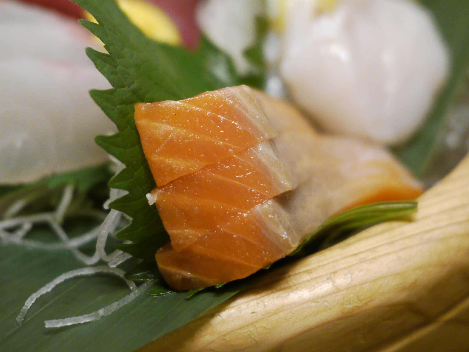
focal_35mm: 63
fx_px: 854
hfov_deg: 30.7
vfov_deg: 23.1
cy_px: 105
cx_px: 221
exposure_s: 1/25
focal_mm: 20
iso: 800
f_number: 1.7
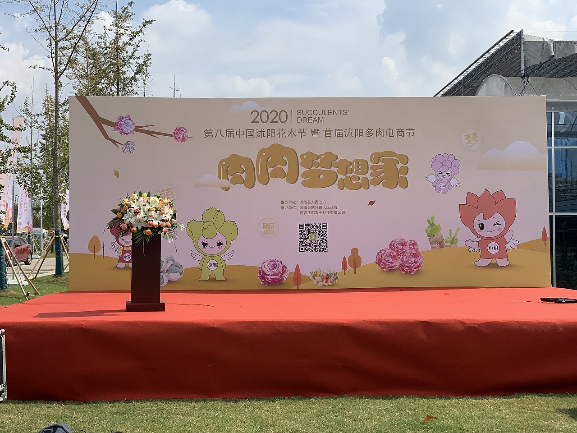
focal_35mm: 52
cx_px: 288
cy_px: 216
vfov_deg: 28.0
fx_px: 867
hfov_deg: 36.8
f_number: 2.4
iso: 16
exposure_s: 1/1453
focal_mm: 6
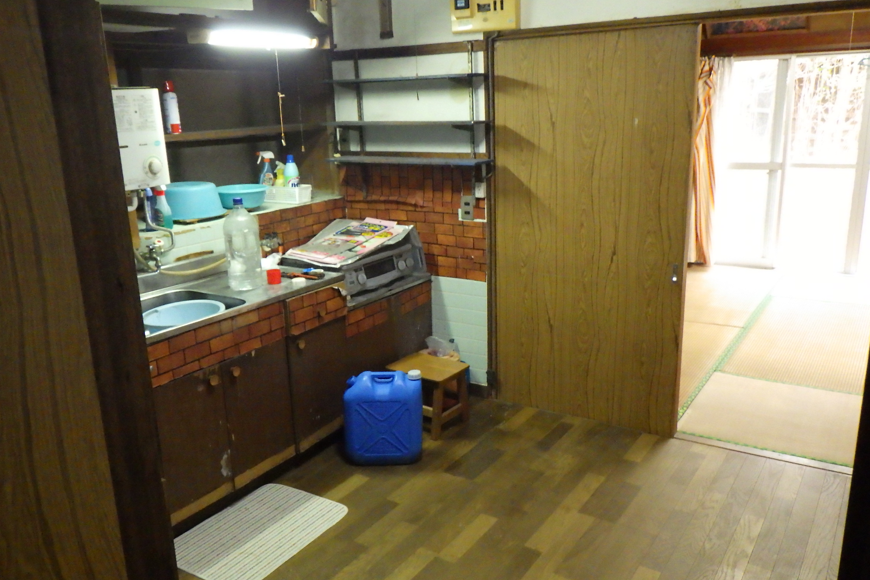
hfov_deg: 61.9
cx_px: 435
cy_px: 302
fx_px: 725
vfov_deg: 43.6
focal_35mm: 30
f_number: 3.5
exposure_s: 1/45
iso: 1600
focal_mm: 5
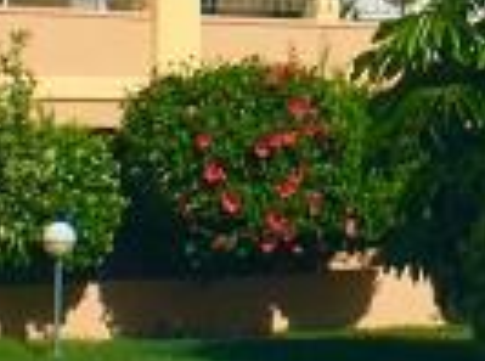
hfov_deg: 8.8
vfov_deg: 6.5
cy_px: -215
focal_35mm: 224
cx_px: 521
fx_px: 3130
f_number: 2.2
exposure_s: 1/2481
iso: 25
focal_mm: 4.15
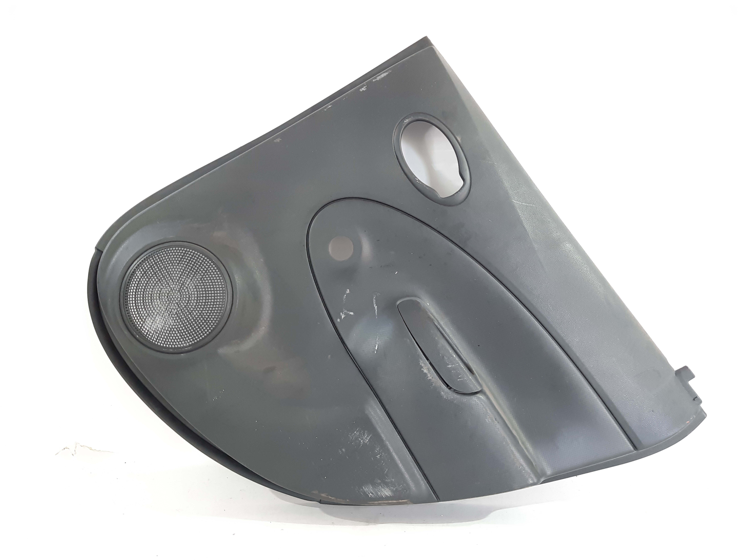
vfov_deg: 51.4
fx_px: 582
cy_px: 280
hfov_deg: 65.3
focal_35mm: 27
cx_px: 373
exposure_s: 1/33
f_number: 1.7
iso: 125
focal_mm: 3.93
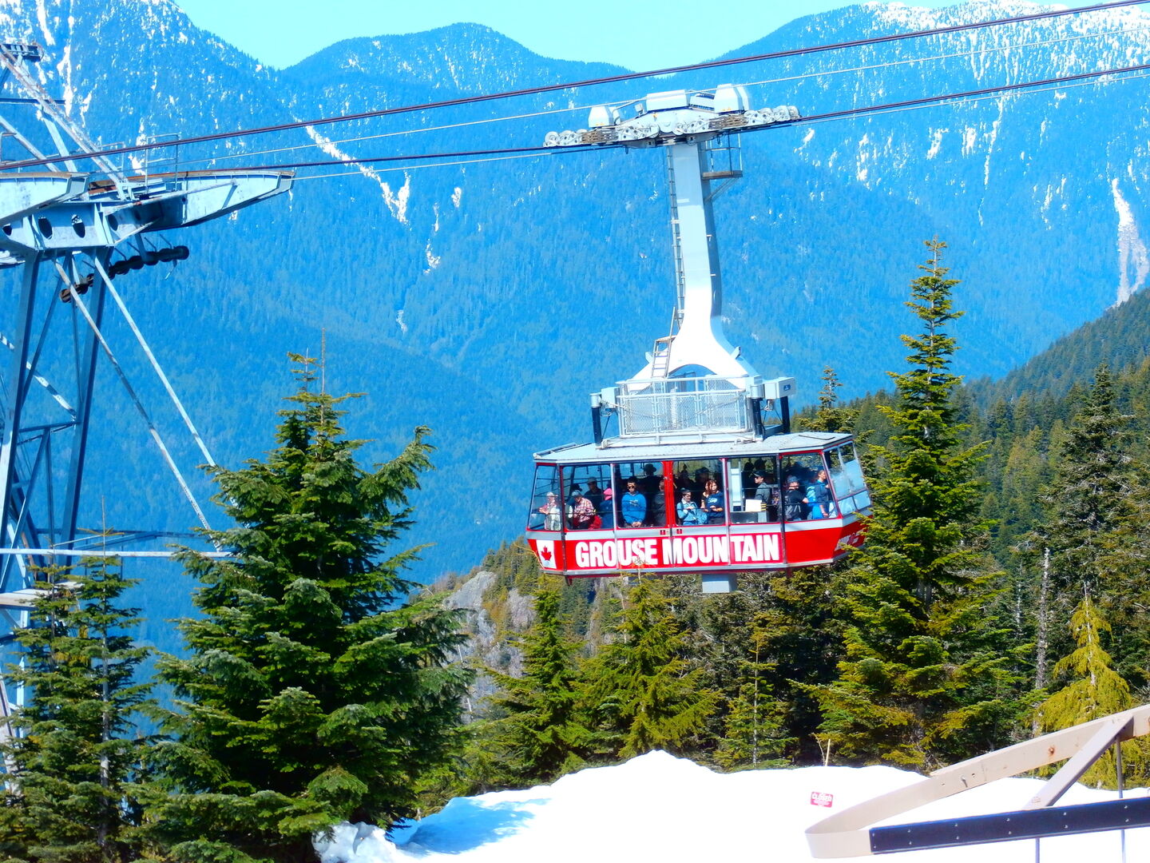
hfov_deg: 22.0
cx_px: 575
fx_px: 2957
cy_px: 432
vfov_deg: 16.6
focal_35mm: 89
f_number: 4.7
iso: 100
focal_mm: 15.79
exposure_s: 1/400
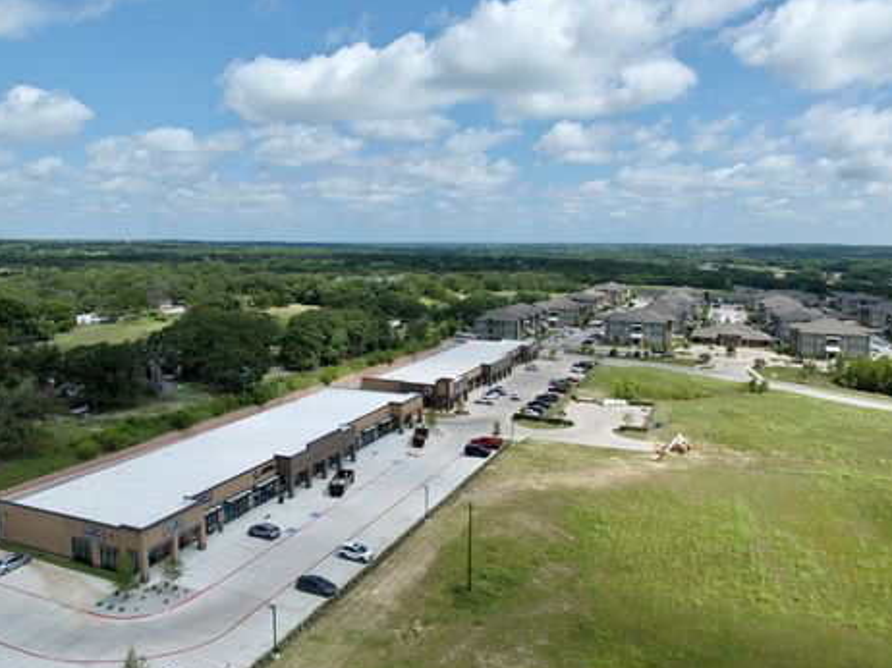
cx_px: 444
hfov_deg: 67.3
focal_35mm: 26
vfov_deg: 53.0
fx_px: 670
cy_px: 327
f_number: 2.8
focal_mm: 12.29
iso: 100
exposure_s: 1/2000
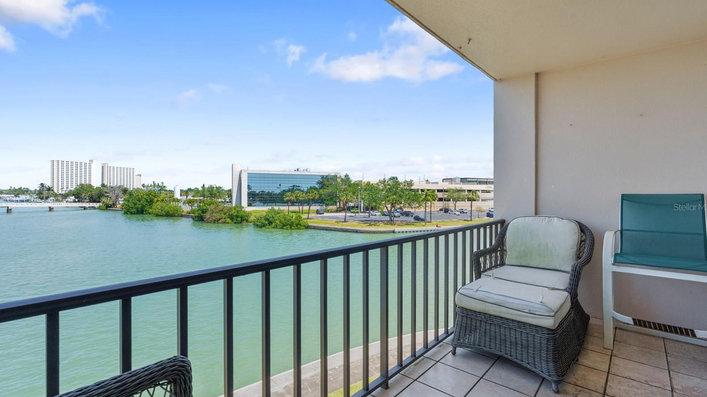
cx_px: 358
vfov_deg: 63.9
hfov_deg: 95.9
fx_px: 319
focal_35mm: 17
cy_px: 207
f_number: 9
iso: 200
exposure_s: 1/500
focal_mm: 16
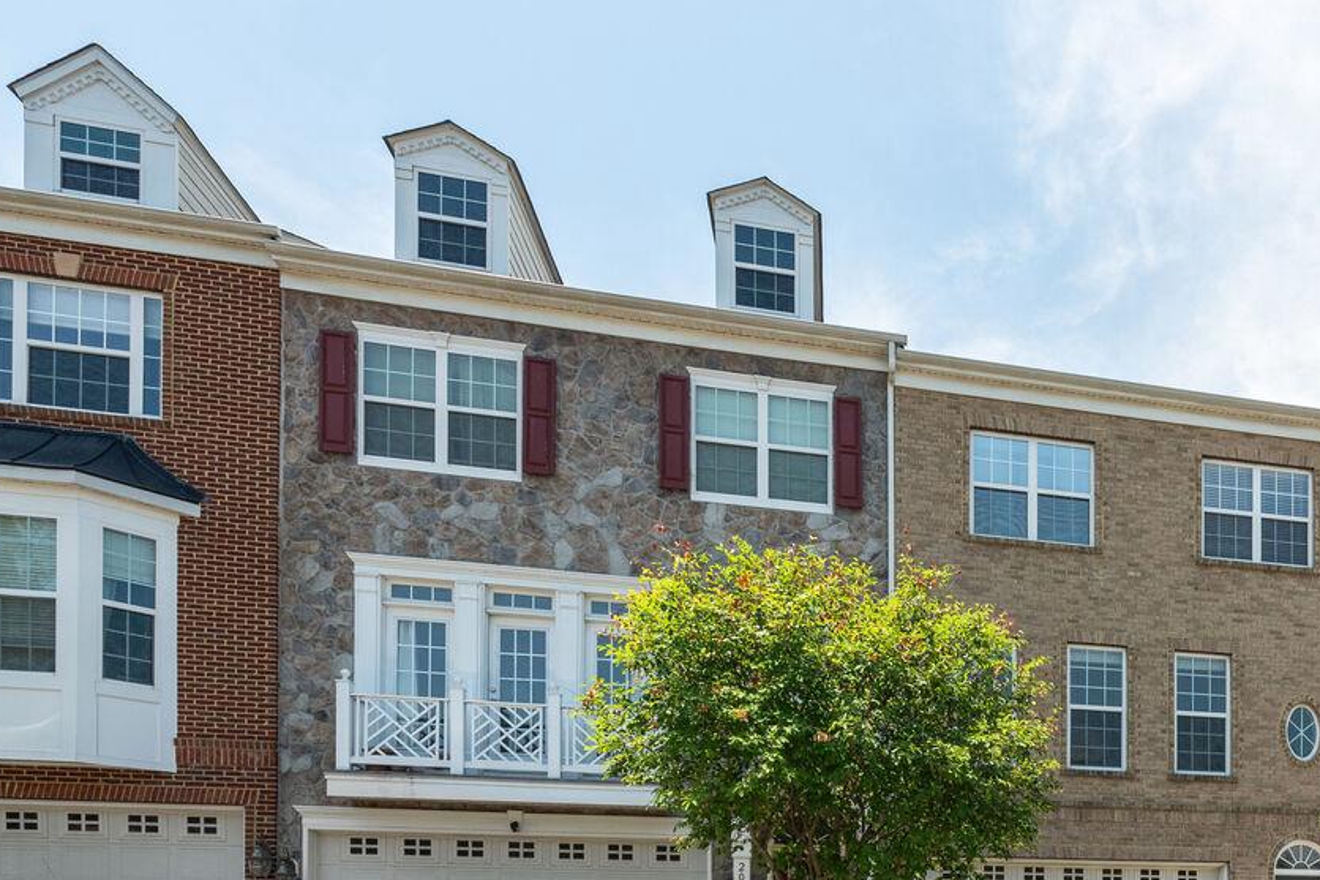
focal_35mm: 31
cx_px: 1164
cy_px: 907
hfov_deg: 53.5
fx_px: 1136
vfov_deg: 37.2
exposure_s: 1/800
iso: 200
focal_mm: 15
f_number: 8
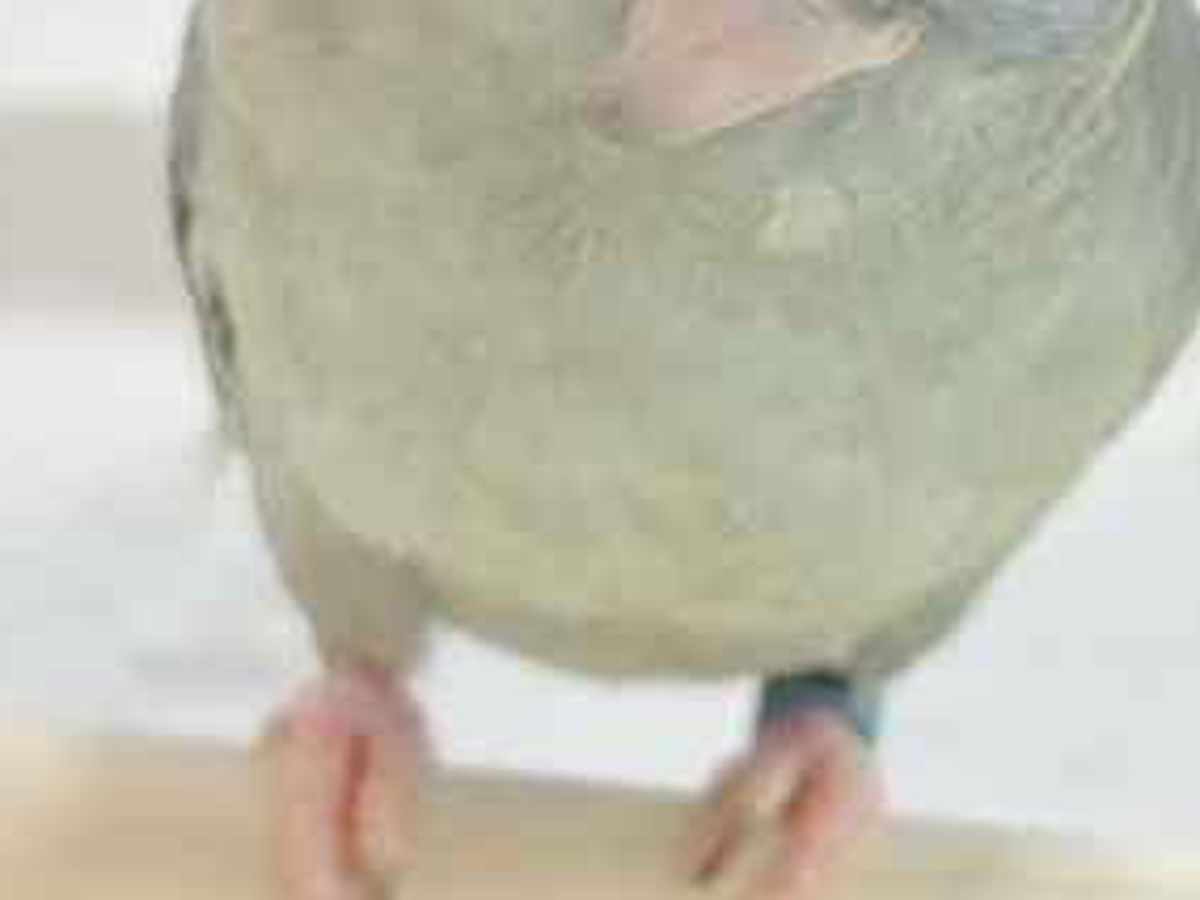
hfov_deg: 16.6
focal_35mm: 117
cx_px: 1128
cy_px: -8
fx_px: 4056
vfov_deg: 12.5
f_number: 1.6
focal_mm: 5.96
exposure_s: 1/50
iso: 50
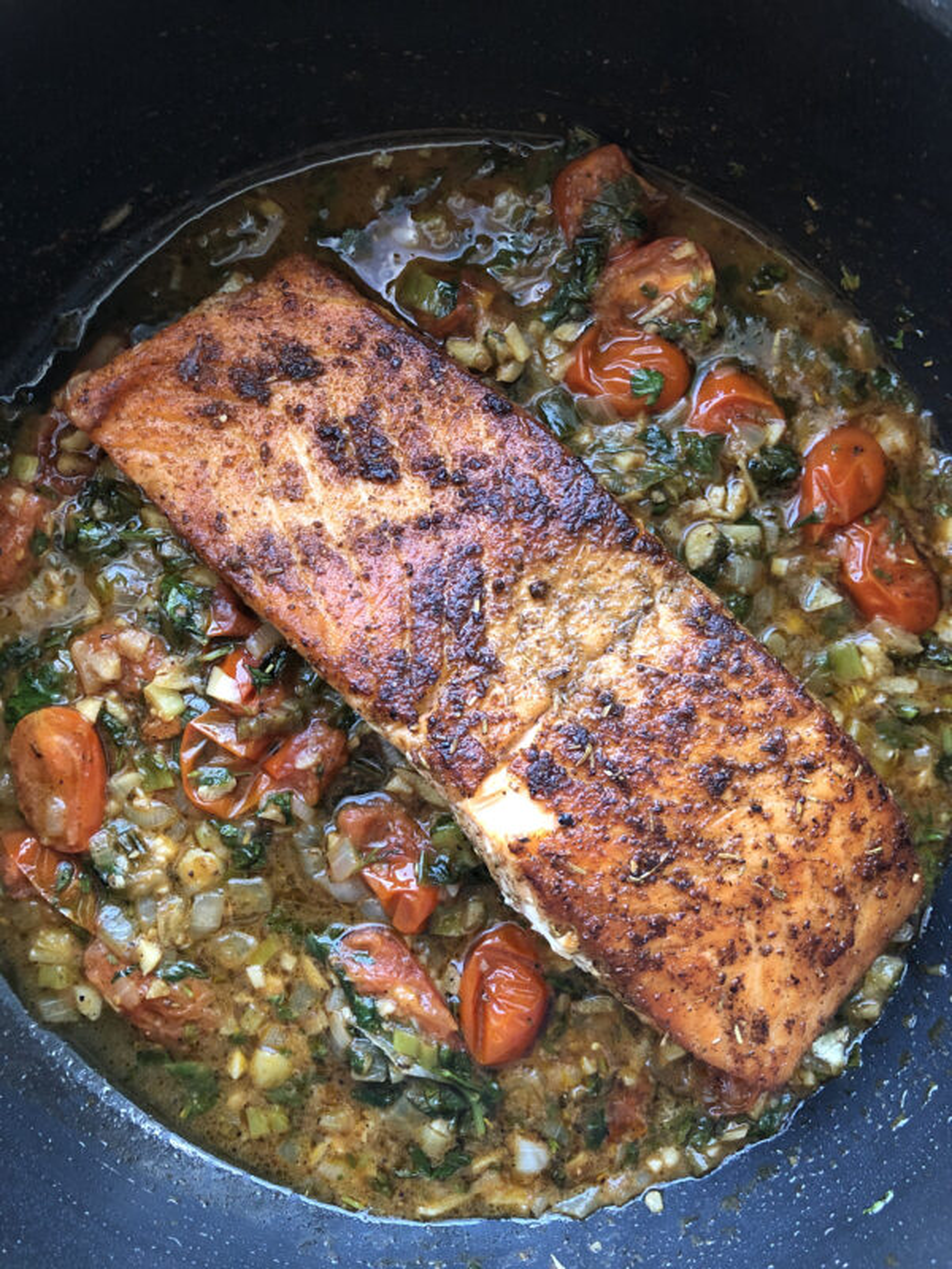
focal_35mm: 28
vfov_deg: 63.4
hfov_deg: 49.7
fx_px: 1027
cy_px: 634
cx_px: 476
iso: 80
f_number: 1.8
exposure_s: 1/15
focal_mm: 3.99
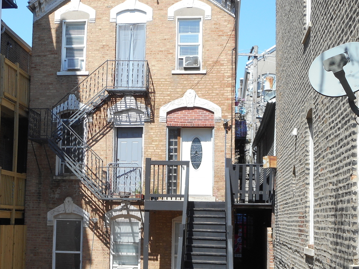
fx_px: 684
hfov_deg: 29.1
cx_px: 103
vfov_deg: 22.2
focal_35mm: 66
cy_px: 156
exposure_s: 1/320
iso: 80
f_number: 4.5
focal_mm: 6.9
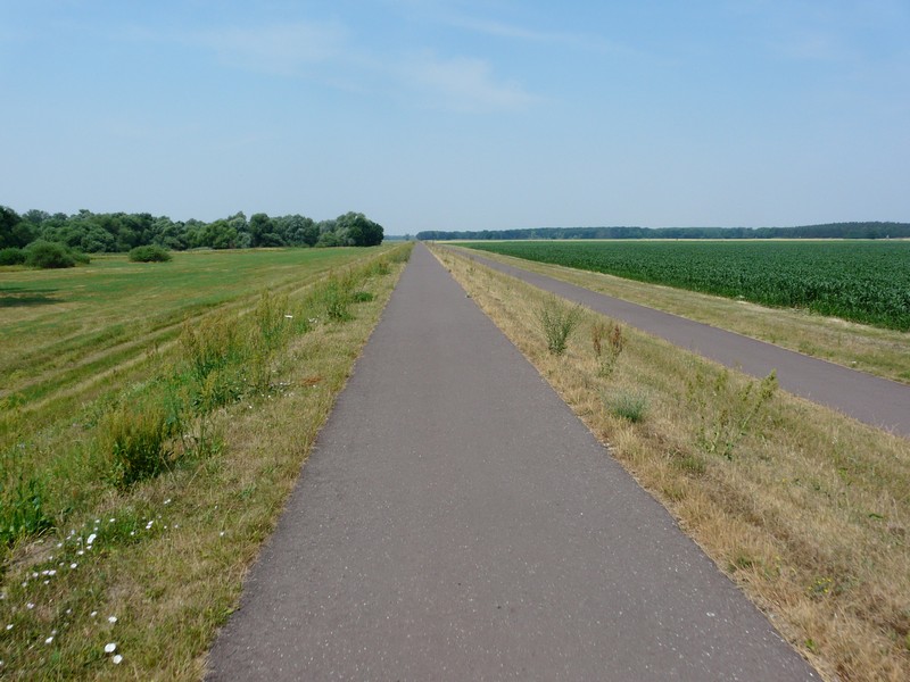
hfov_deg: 63.4
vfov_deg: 49.7
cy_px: 341
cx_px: 455
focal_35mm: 28
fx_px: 736
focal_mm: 4.6
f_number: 6.3
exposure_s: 1/400
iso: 100
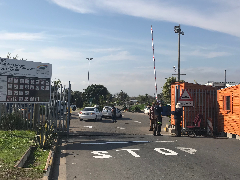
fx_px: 270
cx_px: 112
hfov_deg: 47.8
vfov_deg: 36.8
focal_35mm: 39
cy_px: 81
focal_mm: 3.99
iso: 20
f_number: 1.8
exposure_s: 1/2907
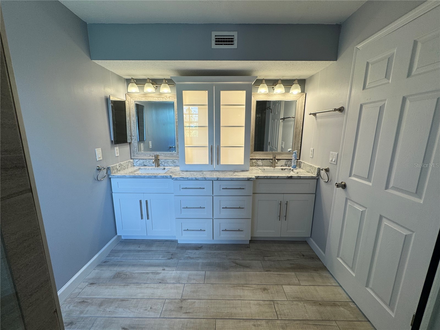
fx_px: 178
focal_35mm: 14
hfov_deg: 102.1
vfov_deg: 85.7
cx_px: 220
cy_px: 165
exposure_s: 1/120
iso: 64
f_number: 2.2
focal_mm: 2.22
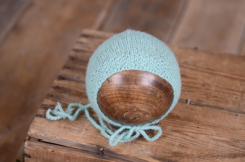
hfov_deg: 18.2
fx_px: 764
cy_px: 81
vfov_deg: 12.1
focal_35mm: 112
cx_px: 122
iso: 100
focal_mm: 75
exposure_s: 1/100
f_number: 4
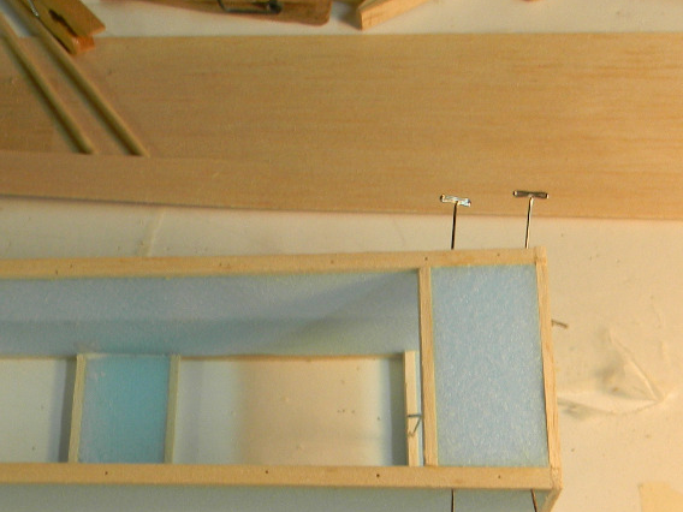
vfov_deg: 20.5
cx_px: 96
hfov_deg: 26.7
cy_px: 395
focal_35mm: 71
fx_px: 1401
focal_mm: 5
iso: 100
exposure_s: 1/30
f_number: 3.5
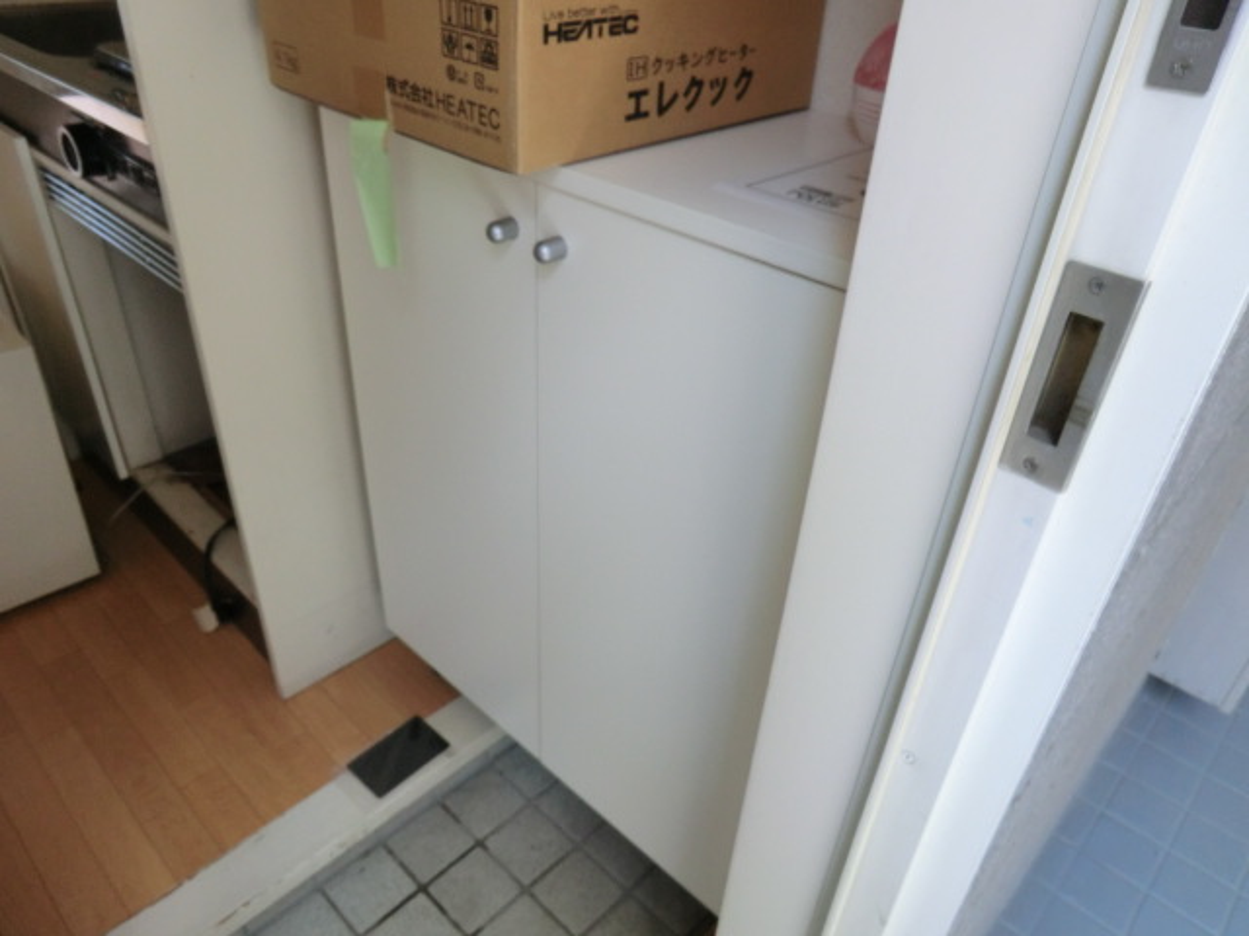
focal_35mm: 24
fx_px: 866
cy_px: 468
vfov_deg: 56.8
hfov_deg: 71.6
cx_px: 624
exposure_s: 1/60
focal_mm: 4.3
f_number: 3.2
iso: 125
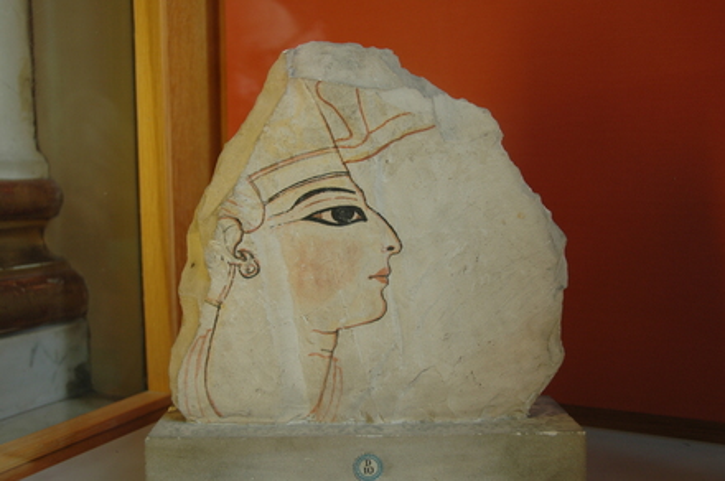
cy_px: 240
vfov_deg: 34.1
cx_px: 362
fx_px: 784
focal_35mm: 39
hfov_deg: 49.6
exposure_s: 1/80
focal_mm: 26
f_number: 4.5
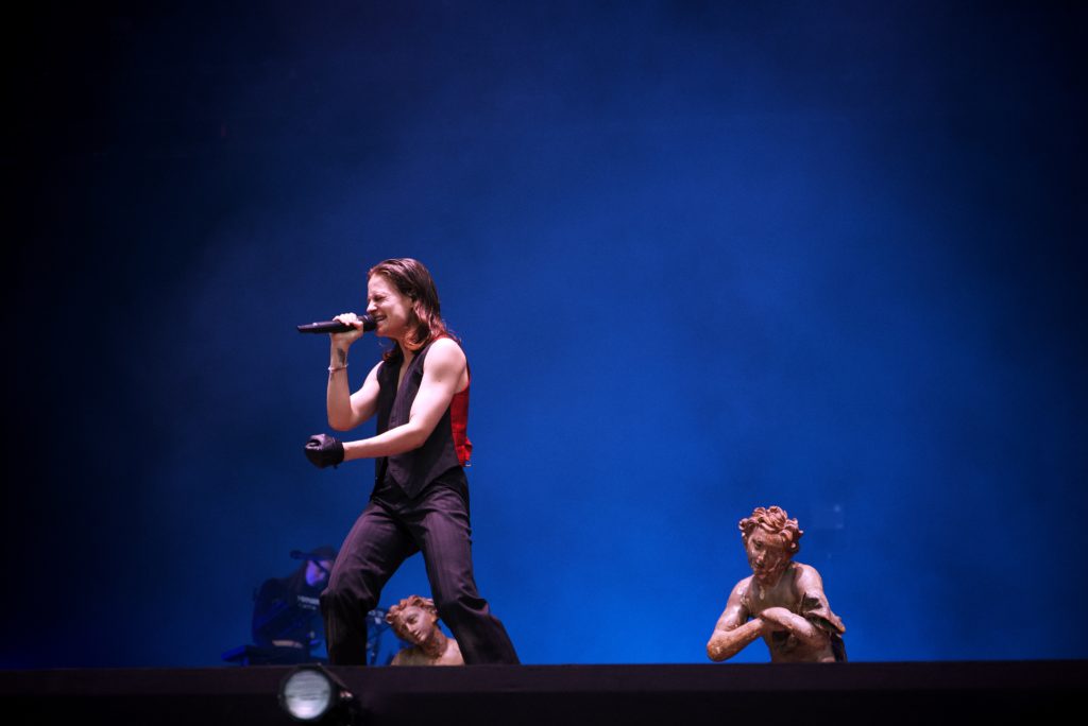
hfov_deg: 27.0
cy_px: 363
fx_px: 2268
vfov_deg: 18.2
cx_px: 544
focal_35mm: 75
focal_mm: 75
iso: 1100
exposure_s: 1/125
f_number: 2.8
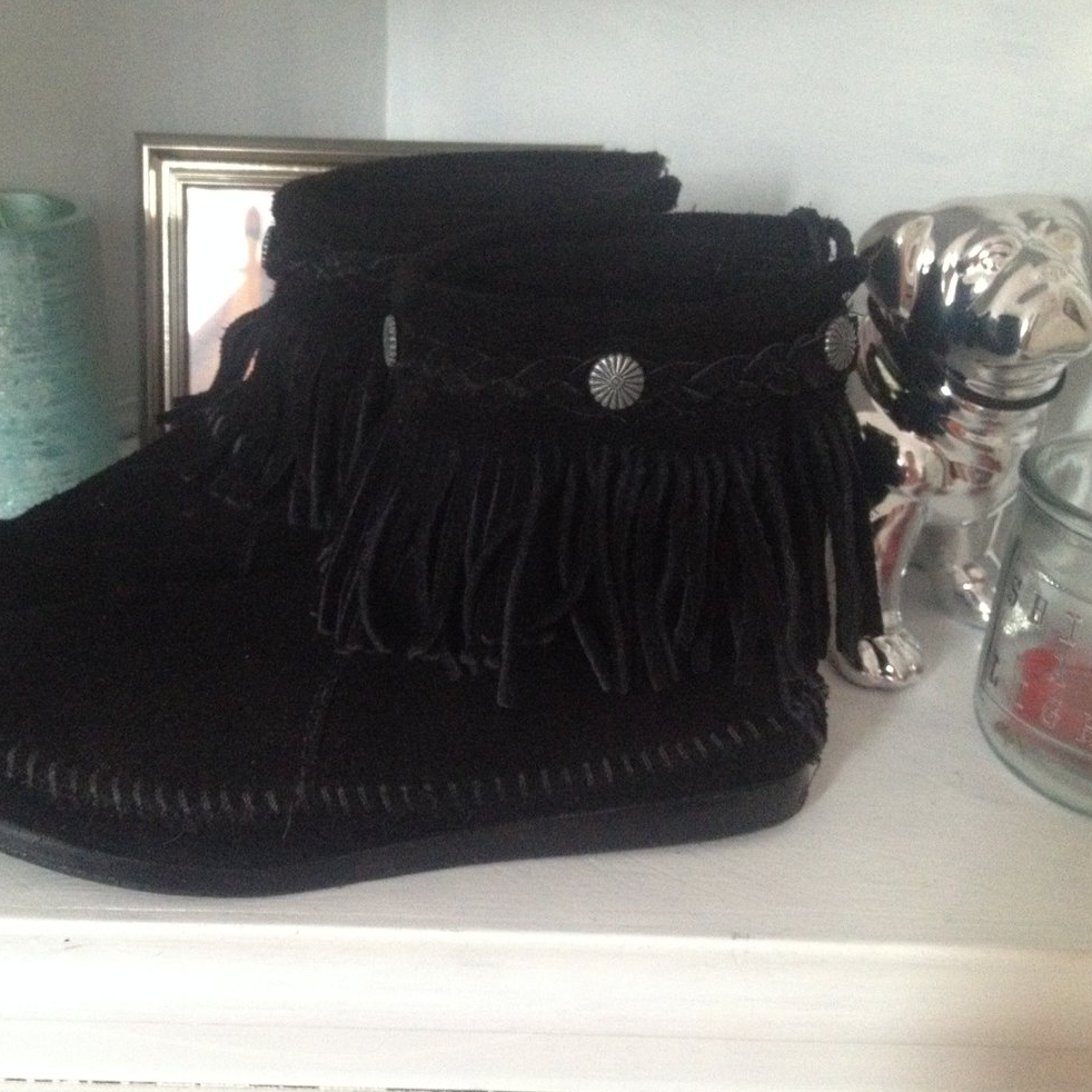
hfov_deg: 39.9
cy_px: 550
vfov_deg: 40.0
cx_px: 459
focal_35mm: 42
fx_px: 1499
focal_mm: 4.28
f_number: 2.4
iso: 500
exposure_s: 1/15
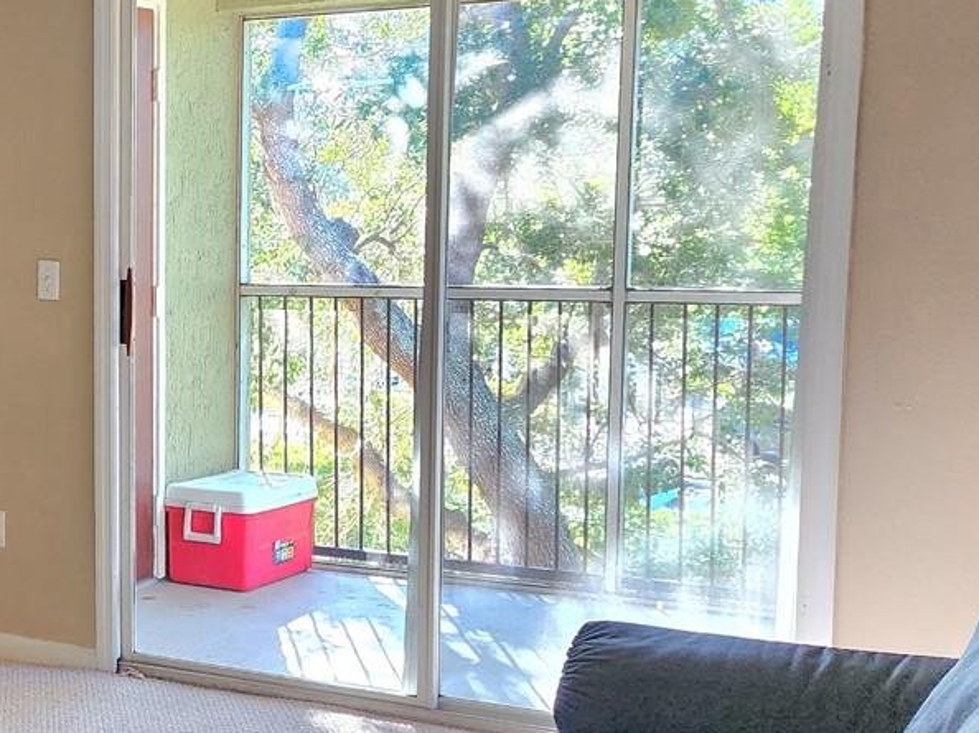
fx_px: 1753
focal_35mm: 62
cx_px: -5
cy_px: 420
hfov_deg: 29.1
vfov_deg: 23.6
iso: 250
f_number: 1.8
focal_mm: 6.4
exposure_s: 1/120
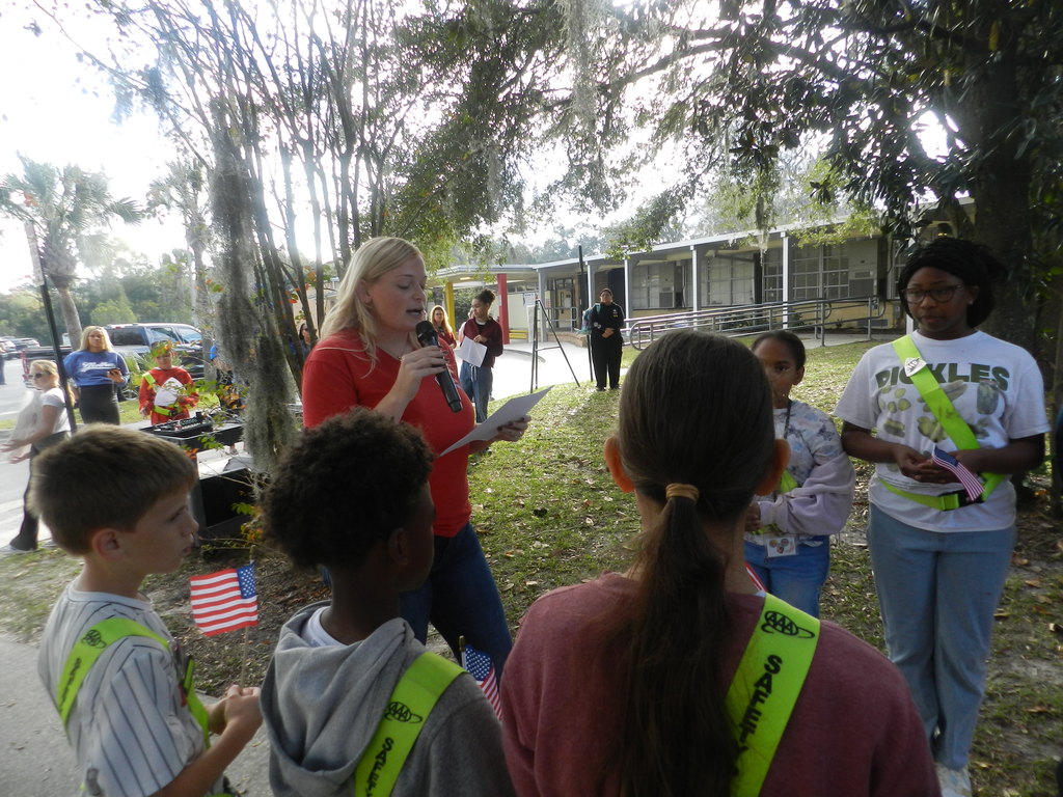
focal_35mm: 23
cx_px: 532
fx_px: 706
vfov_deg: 58.9
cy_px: 398
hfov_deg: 73.9
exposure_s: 1/250
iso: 160
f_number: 3.4
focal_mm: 4
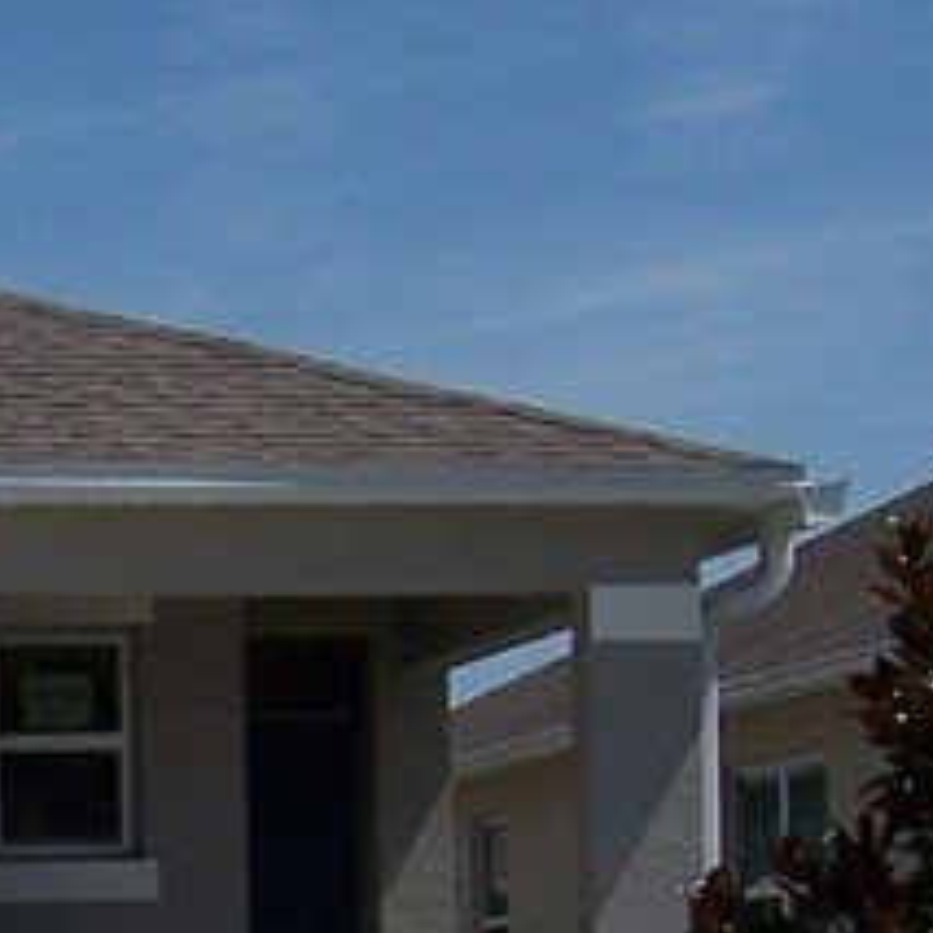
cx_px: -438
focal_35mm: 140
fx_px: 4269
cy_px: 1152
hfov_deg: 11.9
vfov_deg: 12.2
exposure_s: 1/1000
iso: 80
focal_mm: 5.5
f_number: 5.6
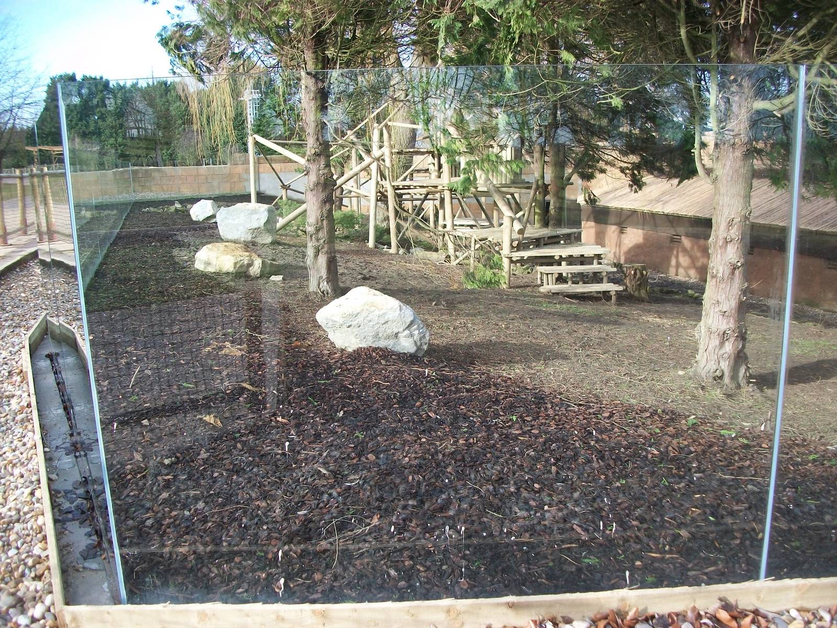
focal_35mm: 32
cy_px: 314
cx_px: 418
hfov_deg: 56.8
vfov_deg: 44.2
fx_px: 774
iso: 80
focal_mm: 5.7
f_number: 2.9
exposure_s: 1/200
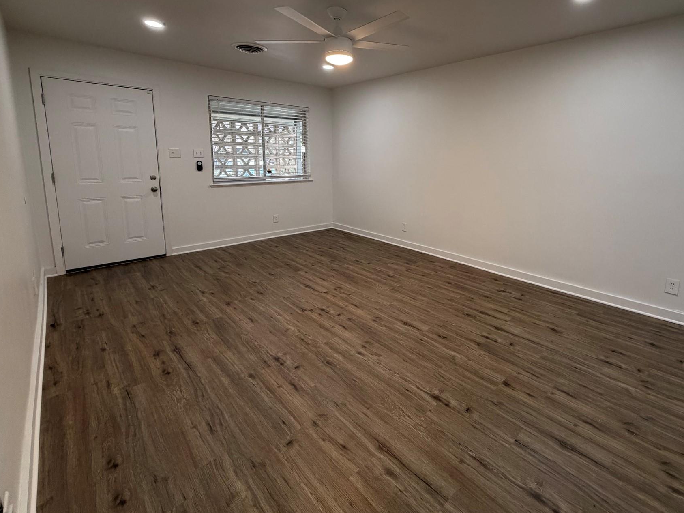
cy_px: 206
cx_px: 399
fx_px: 336
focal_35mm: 17
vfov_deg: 73.9
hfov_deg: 90.2
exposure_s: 1/120
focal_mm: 2.22
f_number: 2.2
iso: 320
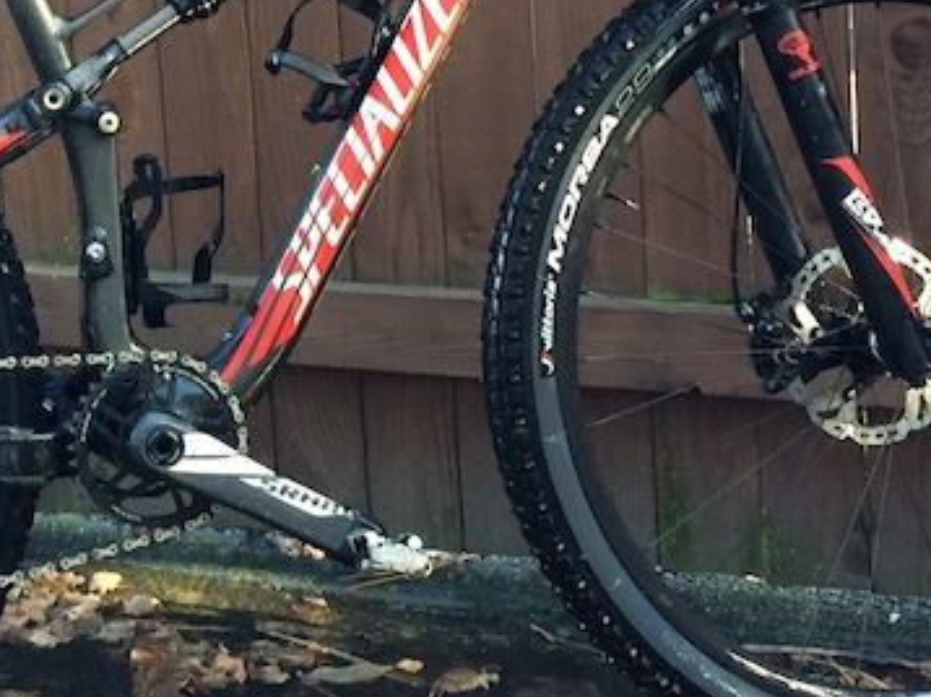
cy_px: 153
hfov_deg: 23.1
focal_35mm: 83
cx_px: 135
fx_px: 2231
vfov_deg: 17.6
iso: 40
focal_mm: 4.15
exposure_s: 1/40
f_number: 2.2
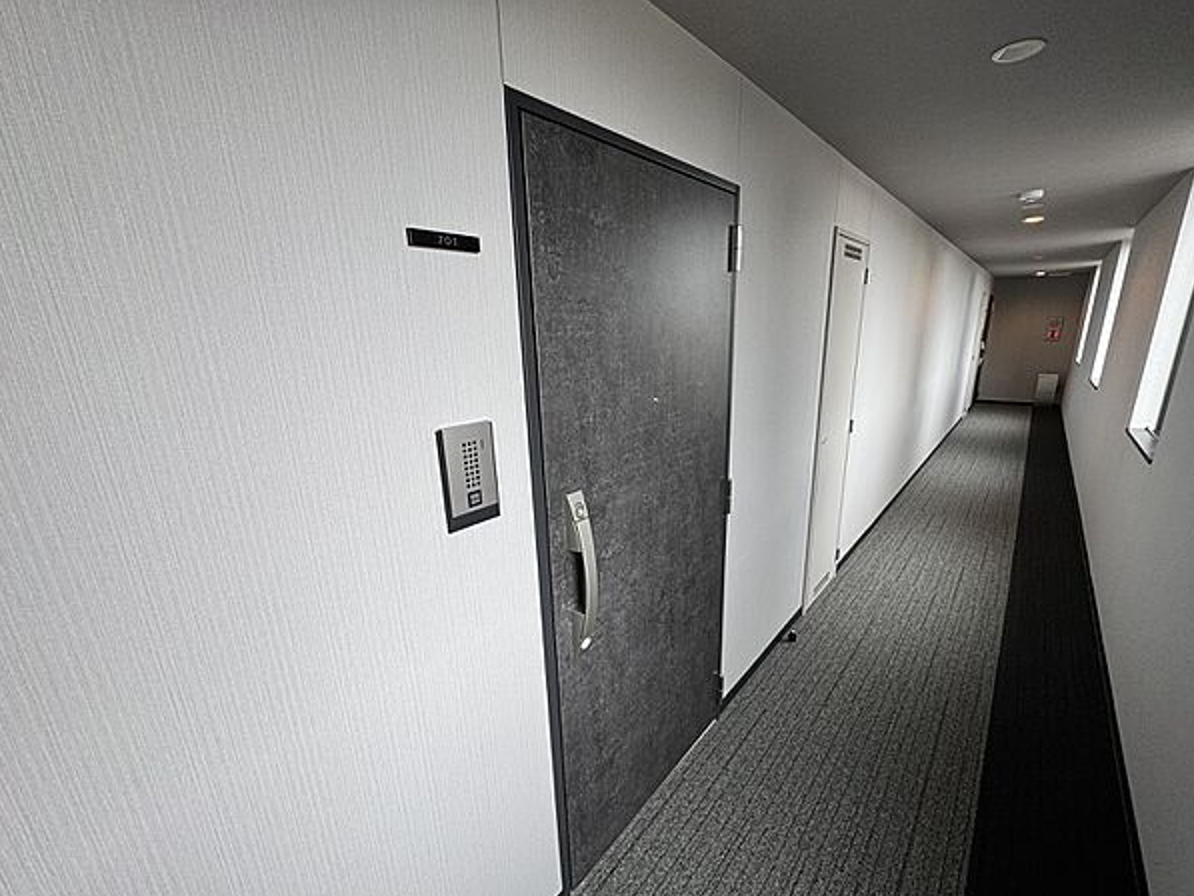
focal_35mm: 15
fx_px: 517
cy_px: 476
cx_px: 626
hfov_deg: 98.1
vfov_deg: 81.7
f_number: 2.2
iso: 125
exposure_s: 1/99
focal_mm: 2.22
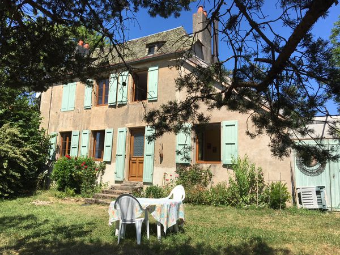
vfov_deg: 48.2
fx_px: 285
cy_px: 128
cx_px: 170
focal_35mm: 29
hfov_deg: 61.7
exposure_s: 1/1637
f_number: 2.2
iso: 25
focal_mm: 4.15
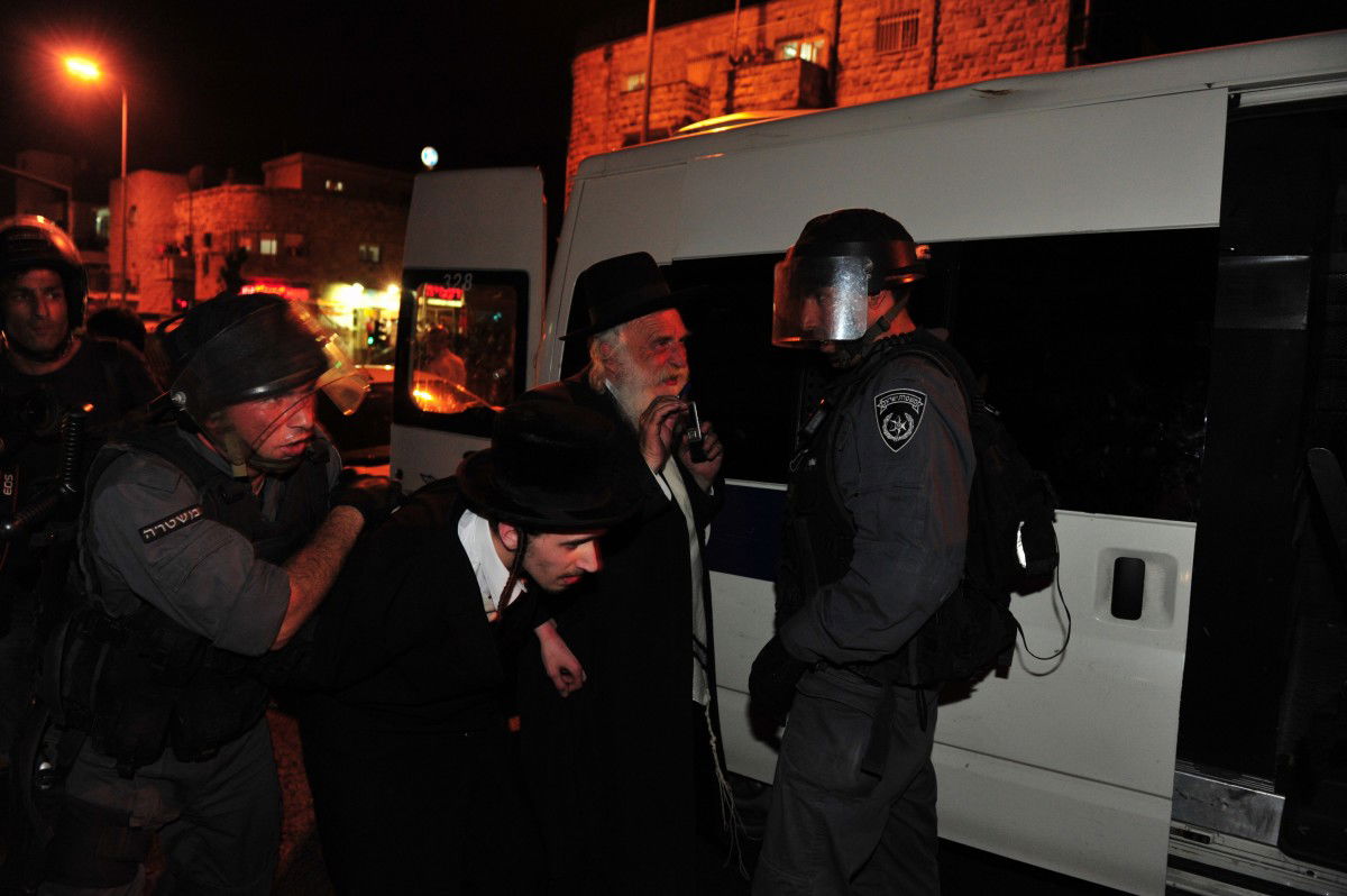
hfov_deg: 73.8
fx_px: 897
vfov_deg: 53.1
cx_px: 674
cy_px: 448
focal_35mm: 24
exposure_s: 1/80
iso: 1600
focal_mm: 24
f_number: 4
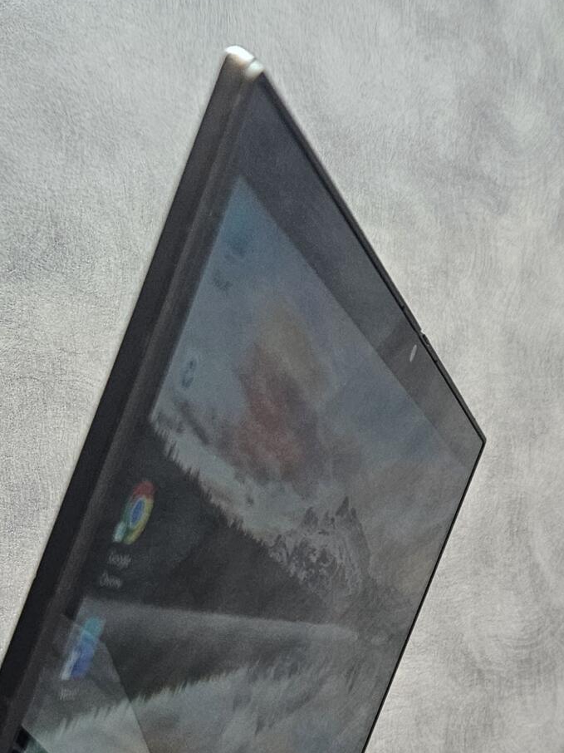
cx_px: 492
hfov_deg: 22.1
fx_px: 1413
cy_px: 747
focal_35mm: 65
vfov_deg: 28.1
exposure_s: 1/100
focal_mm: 5.4
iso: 320
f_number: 1.8
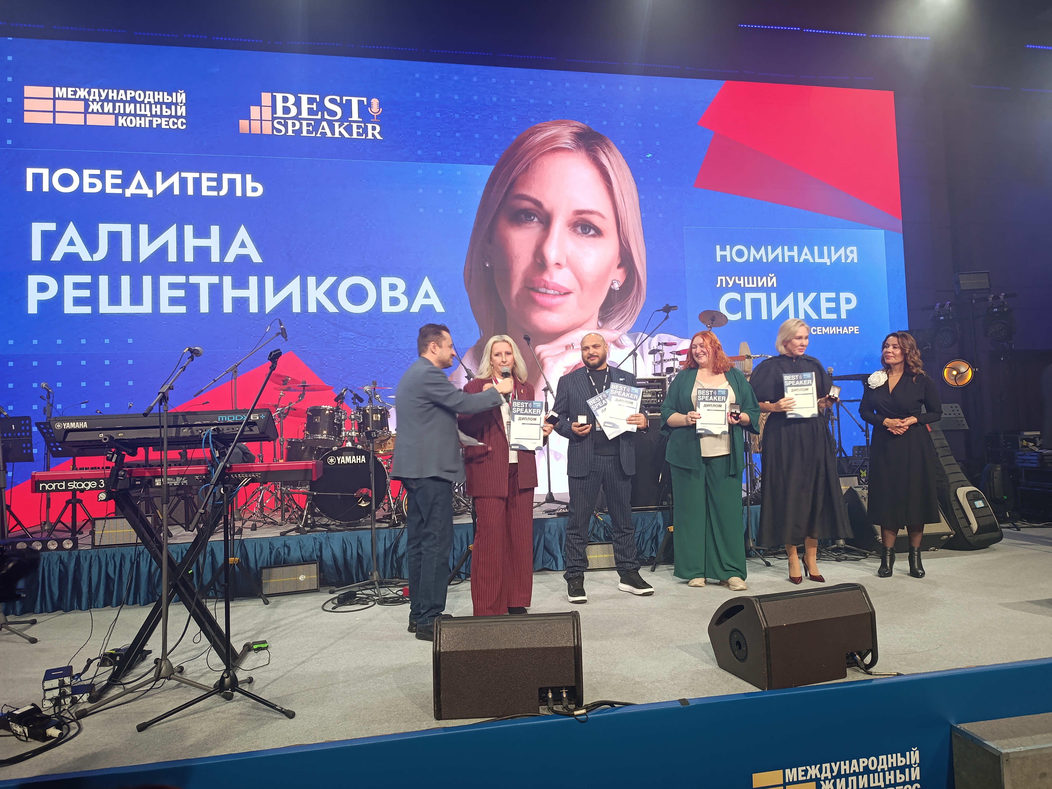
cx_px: 540
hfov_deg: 71.6
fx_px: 729
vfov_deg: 56.8
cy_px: 384
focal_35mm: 24
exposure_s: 1/100
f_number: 1.6
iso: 800
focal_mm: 6.14
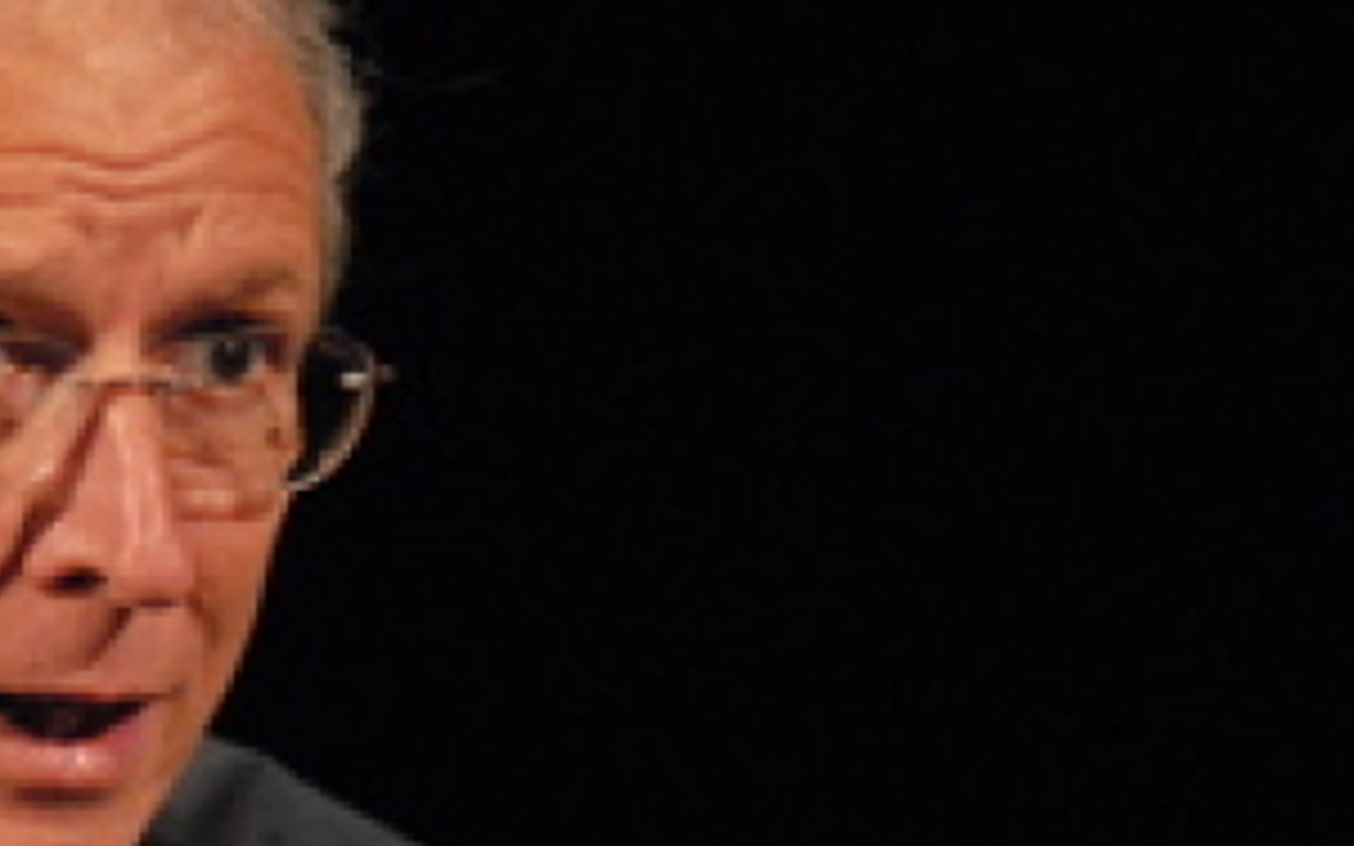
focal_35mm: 1216
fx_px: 44863
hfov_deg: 1.7
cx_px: -7
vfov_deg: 1.1
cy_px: 1066
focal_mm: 300
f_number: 2.8
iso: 1600
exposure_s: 1/320
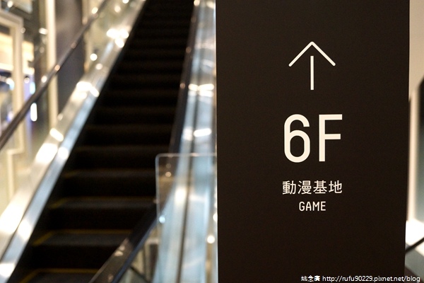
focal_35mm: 39
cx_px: 212
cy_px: 142
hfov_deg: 49.6
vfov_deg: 34.2
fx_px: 459
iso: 1600
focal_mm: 26
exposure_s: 1/80
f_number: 4
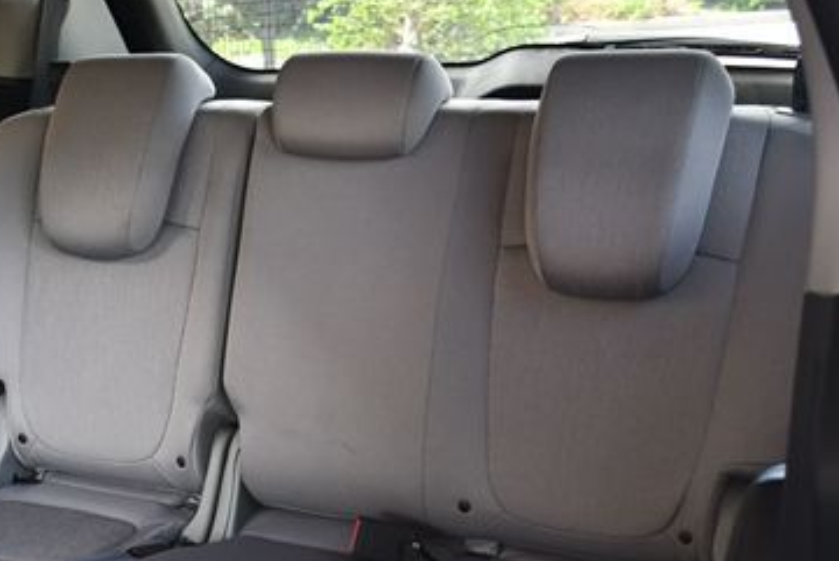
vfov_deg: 21.1
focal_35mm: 64
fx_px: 1493
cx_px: 263
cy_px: 447
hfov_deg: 31.1
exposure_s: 1/200
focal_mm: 18
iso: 800
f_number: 3.5
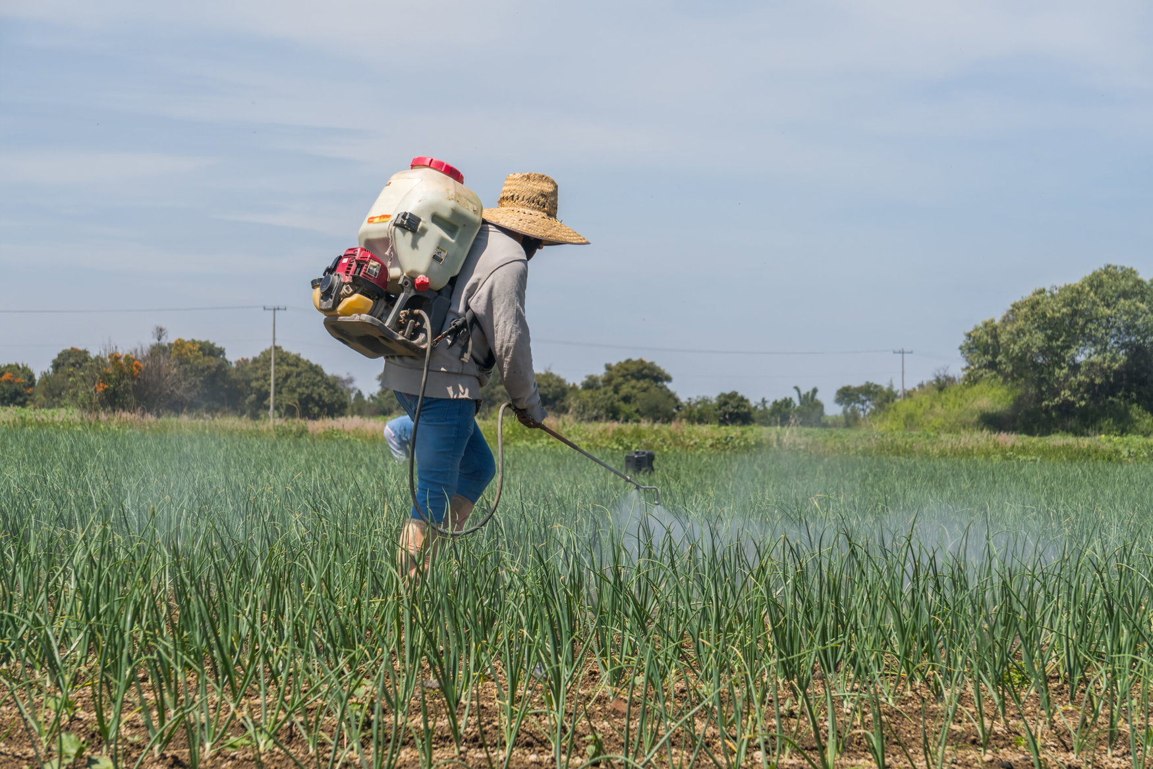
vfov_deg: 11.4
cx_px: 576
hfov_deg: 17.1
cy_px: 384
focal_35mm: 120
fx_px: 3843
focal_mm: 80
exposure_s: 1/800
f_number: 9
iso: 400
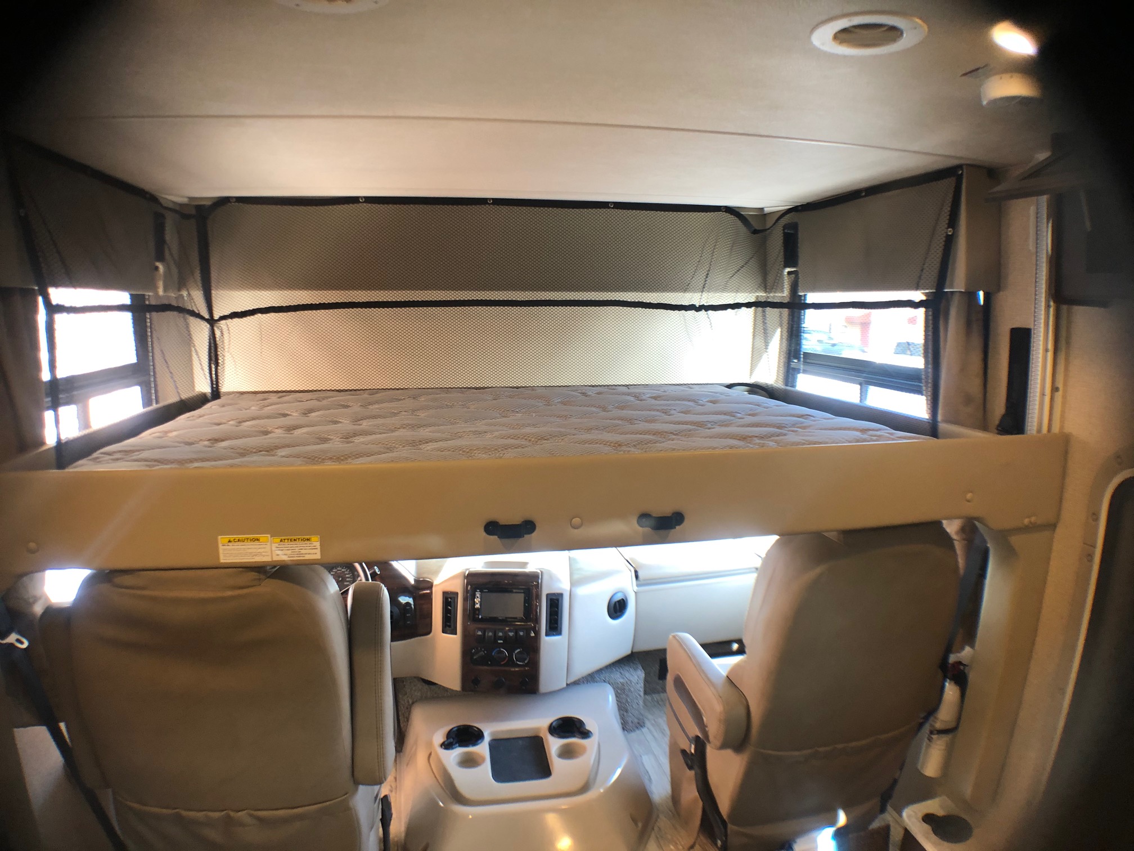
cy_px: 426
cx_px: 567
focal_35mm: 28
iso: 40
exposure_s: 1/17
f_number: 1.8
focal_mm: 4
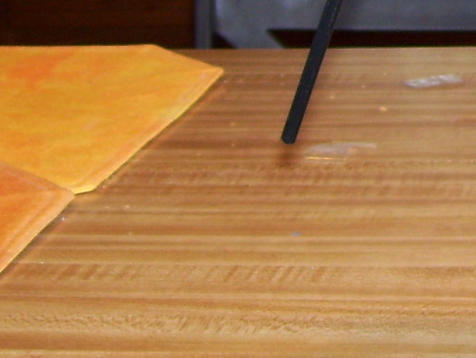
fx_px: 2079
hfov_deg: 12.4
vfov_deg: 9.5
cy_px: -198
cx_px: 714
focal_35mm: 151
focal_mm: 6
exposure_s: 1/60
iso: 80
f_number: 2.7
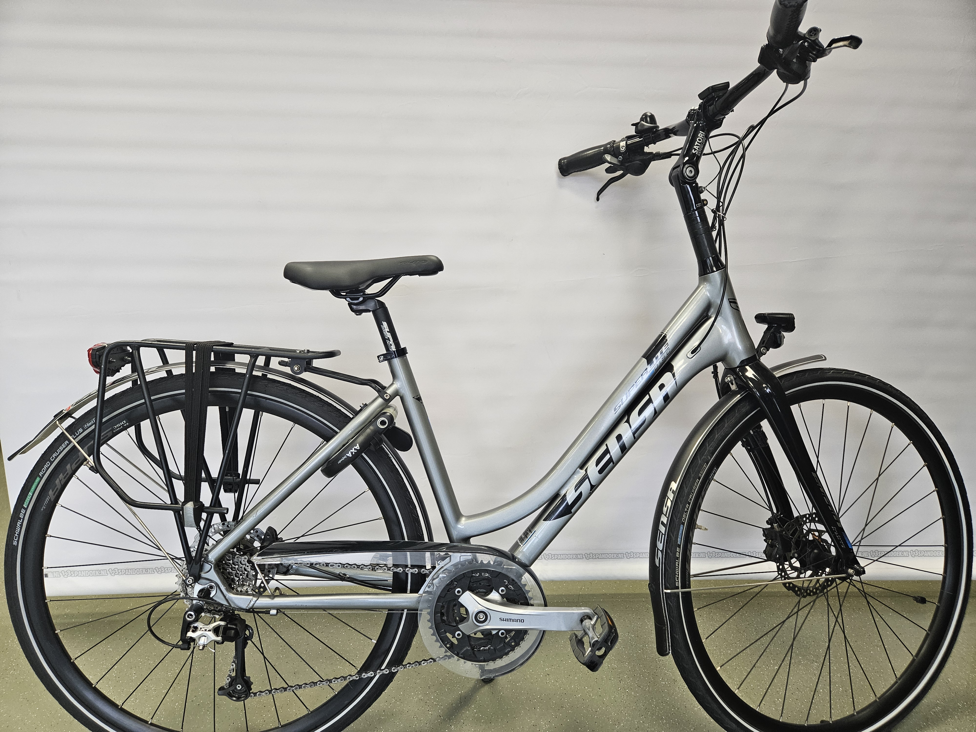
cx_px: 488
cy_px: 366
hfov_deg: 73.9
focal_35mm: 23
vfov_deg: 58.9
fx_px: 648
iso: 200
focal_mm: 5.4
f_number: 1.8
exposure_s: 1/180
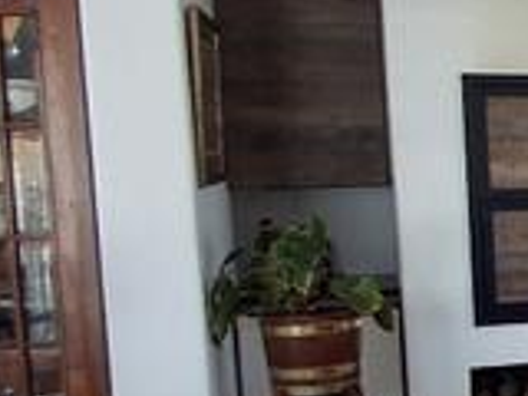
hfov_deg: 18.0
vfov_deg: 18.3
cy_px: 300
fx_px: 1220
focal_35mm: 80
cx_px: 1016
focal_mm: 1.64
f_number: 2.2
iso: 40
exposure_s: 1/60
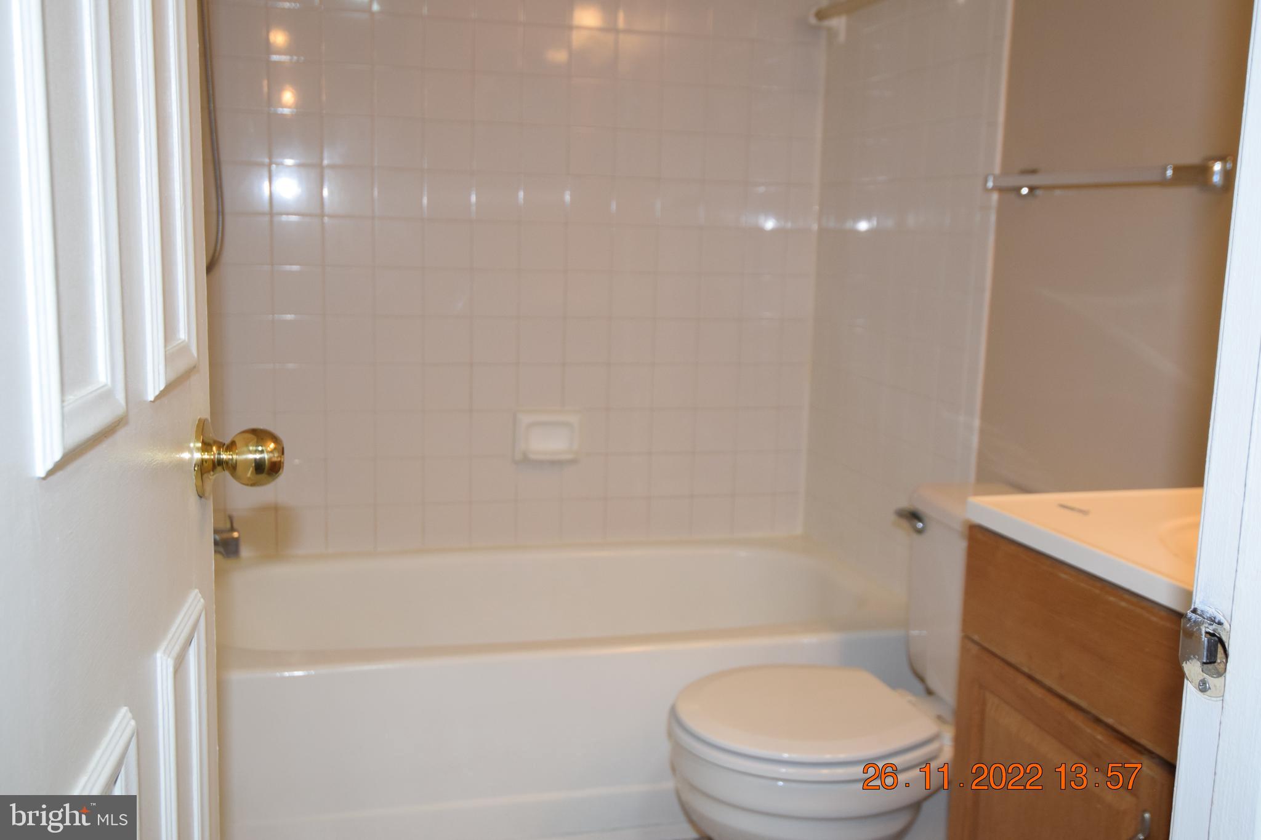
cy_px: 420
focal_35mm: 33
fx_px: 1156
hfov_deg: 57.2
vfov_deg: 40.0
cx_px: 630
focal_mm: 22
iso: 800
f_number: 5
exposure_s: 1/100
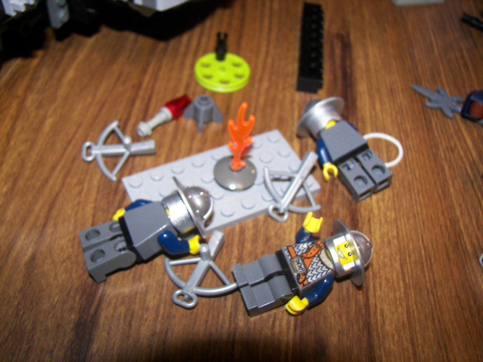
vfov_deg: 39.7
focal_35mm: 36
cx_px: 242
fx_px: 502
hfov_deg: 51.4
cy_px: 181
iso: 100
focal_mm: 6
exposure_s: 1/30
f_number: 2.8
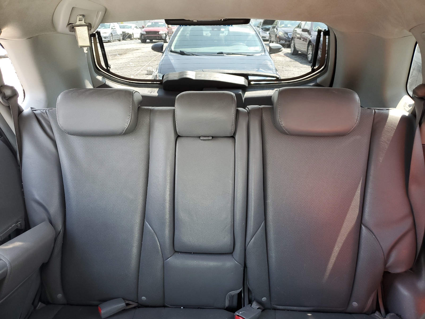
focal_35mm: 26
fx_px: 319
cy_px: 160
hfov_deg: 67.3
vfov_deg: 53.1
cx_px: 212
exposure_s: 1/120
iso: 73
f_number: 1.5
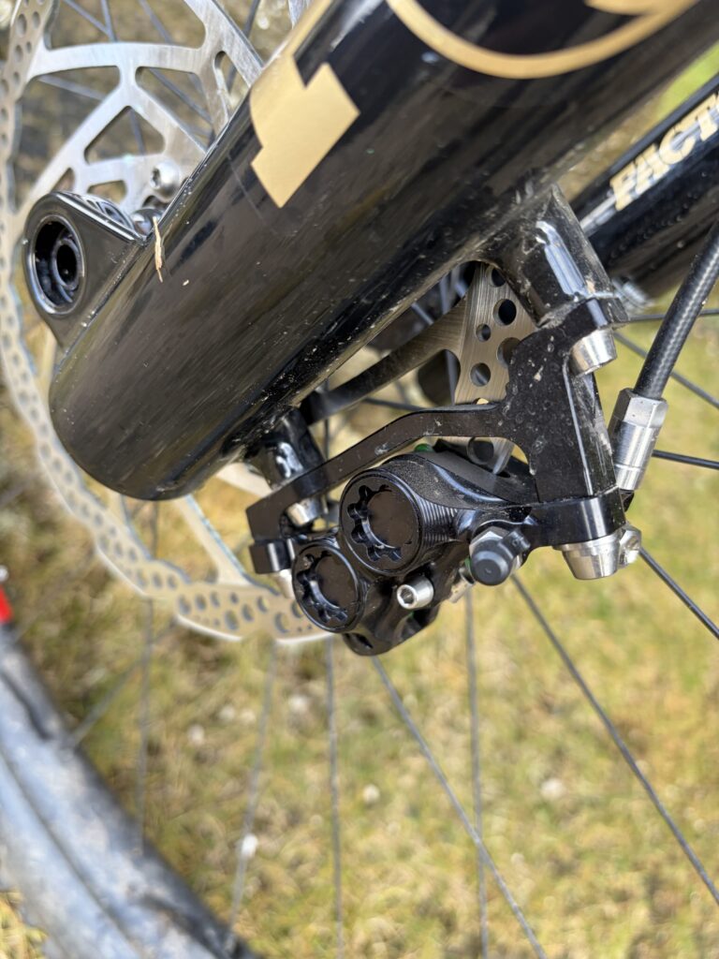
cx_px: 360
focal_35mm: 26
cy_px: 480
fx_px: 720
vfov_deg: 67.3
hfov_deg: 53.1
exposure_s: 1/121
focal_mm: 5.96
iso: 100
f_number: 1.6
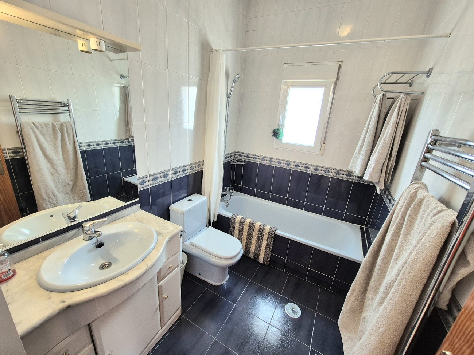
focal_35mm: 13
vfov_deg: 89.9
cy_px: 178
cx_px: 237
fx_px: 178
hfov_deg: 106.2
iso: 125
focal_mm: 2.2
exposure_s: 1/50
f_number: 2.2
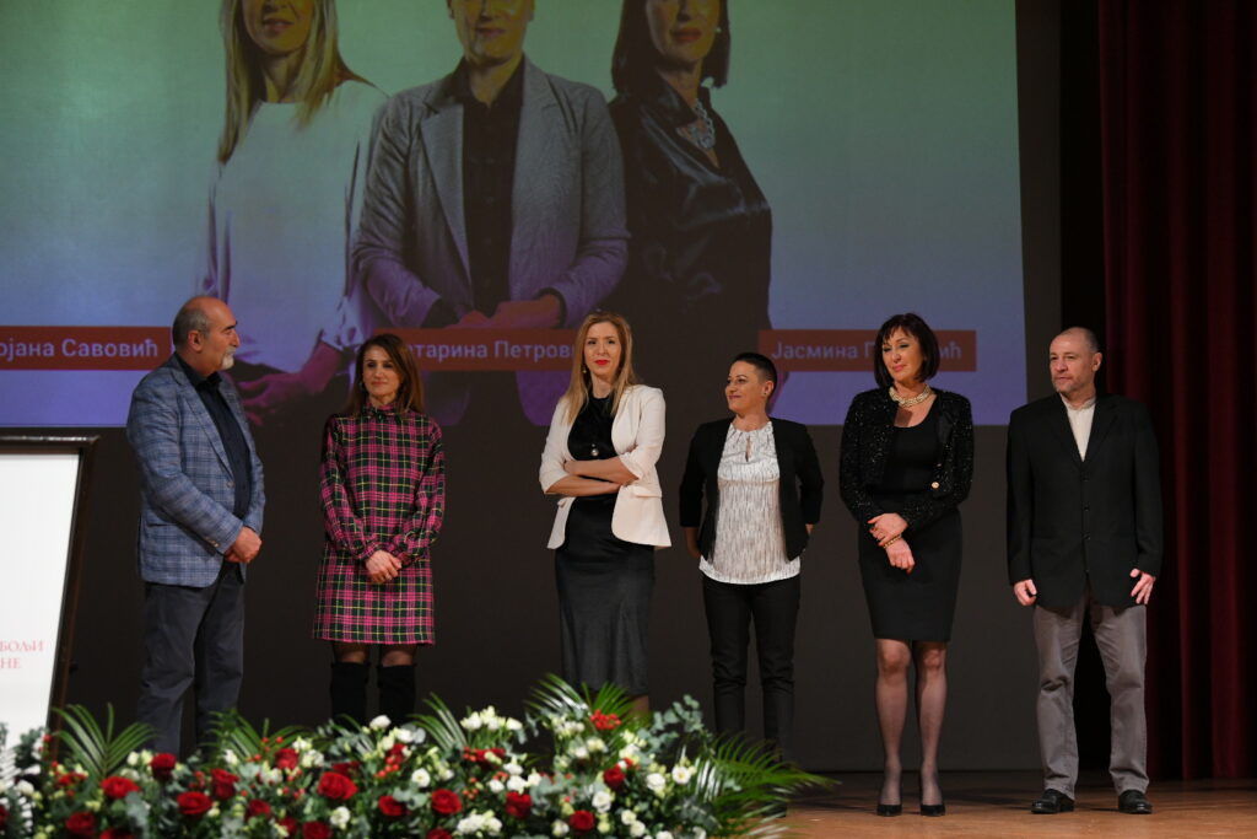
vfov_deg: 13.4
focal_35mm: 102
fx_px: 3562
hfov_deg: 20.0
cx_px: 628
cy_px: 420
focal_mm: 102
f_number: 4
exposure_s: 1/250
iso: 2500
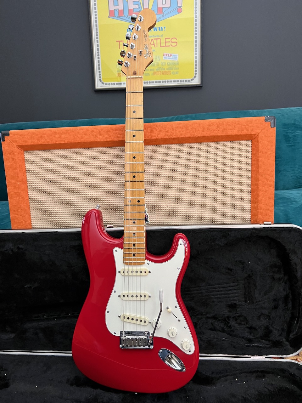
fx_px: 302
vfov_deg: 67.3
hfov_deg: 53.1
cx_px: 151
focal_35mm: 26
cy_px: 202
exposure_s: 1/60
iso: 400
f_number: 1.5
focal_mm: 5.7
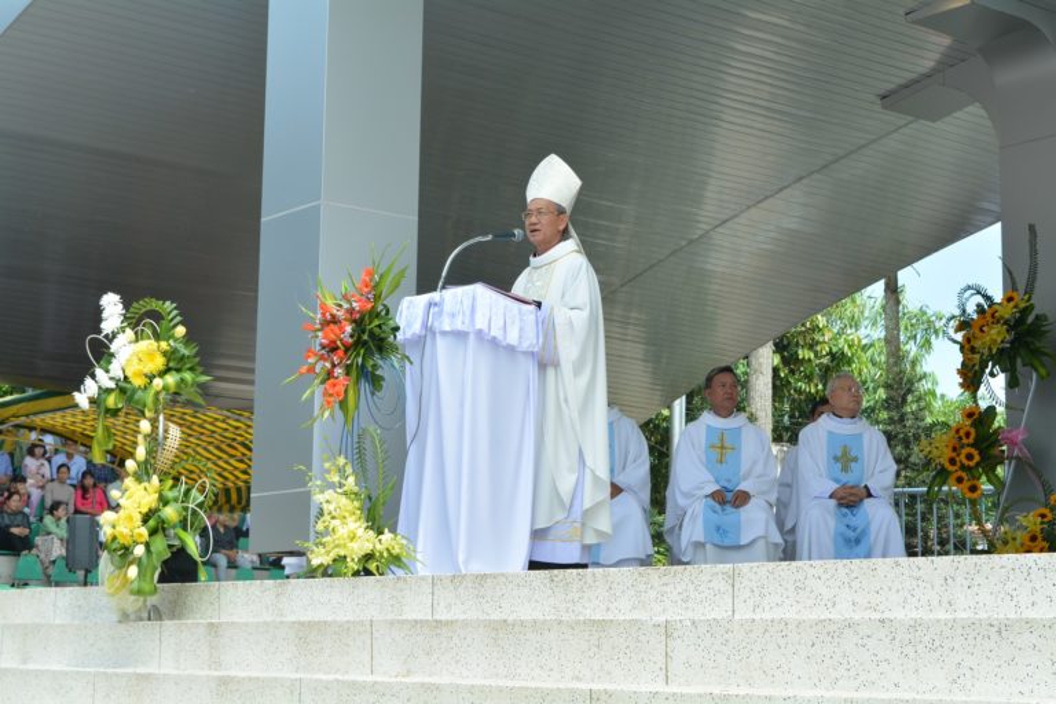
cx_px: 528
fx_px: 2024
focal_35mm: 69
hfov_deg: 29.2
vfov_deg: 19.7
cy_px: 352
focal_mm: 46
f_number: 11
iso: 400
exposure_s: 1/200
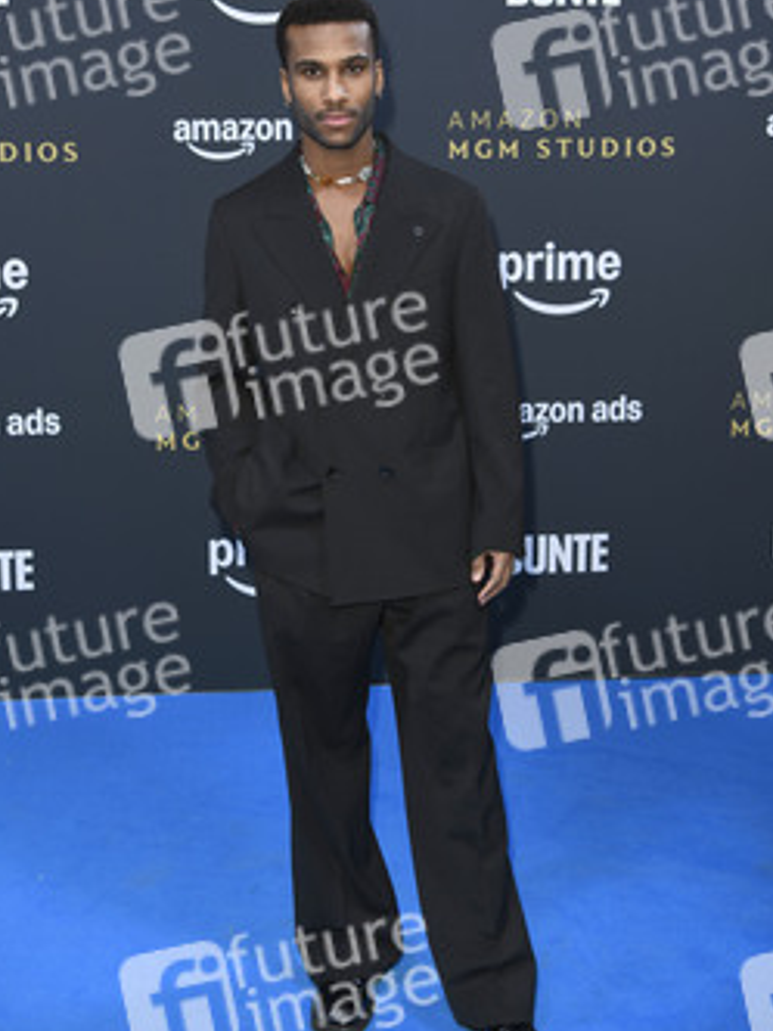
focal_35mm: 44
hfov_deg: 32.9
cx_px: 369
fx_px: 1310
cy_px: 522
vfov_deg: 42.9
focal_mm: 38
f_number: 4
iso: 400
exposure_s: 1/500
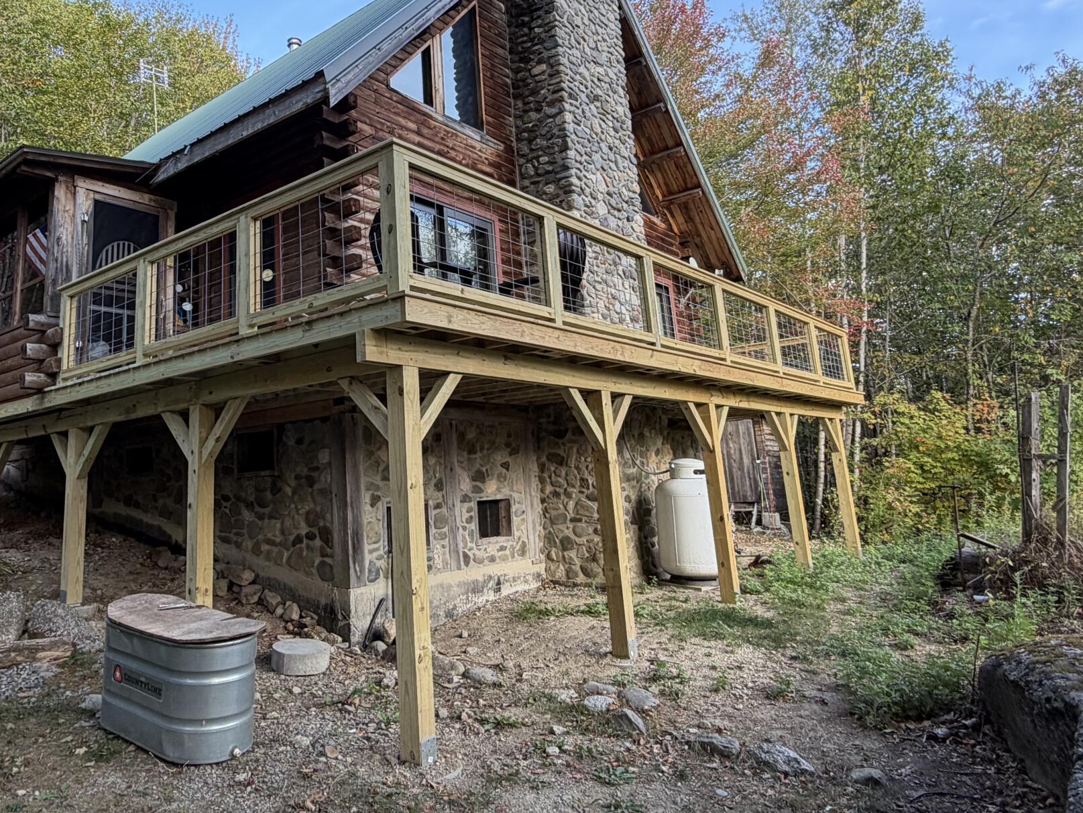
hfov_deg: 66.4
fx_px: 814
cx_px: 411
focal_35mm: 26
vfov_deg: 52.4
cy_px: 299
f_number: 2.2
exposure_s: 1/121
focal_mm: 2.22
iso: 50
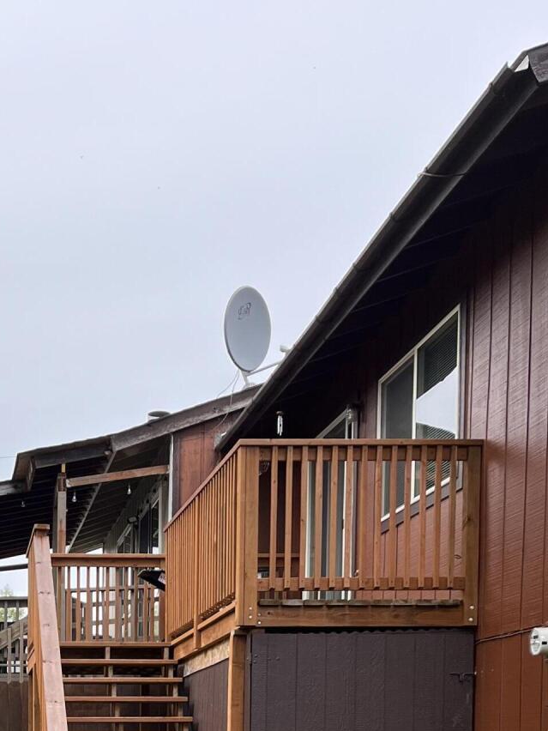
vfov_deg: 28.6
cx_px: 12
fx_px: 1288
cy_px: 816
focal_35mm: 61
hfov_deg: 23.1
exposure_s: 1/943
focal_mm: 5.1
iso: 50
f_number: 1.6
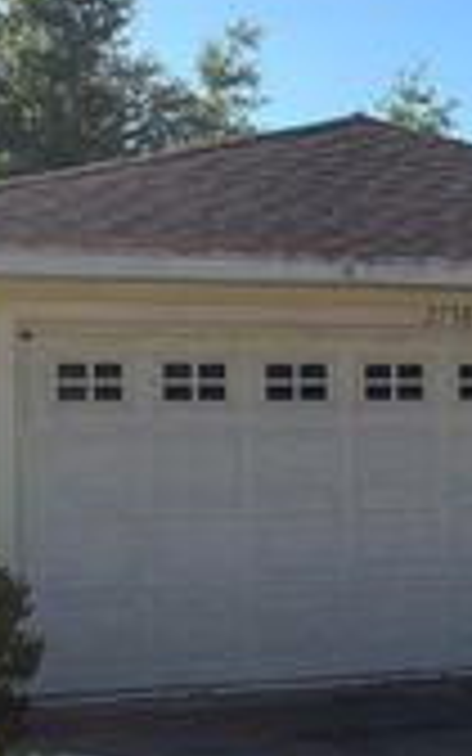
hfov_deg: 14.5
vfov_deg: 25.2
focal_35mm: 82
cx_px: 773
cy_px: 416
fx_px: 1688
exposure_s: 1/2538
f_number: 1.6
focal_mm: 5.96
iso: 50
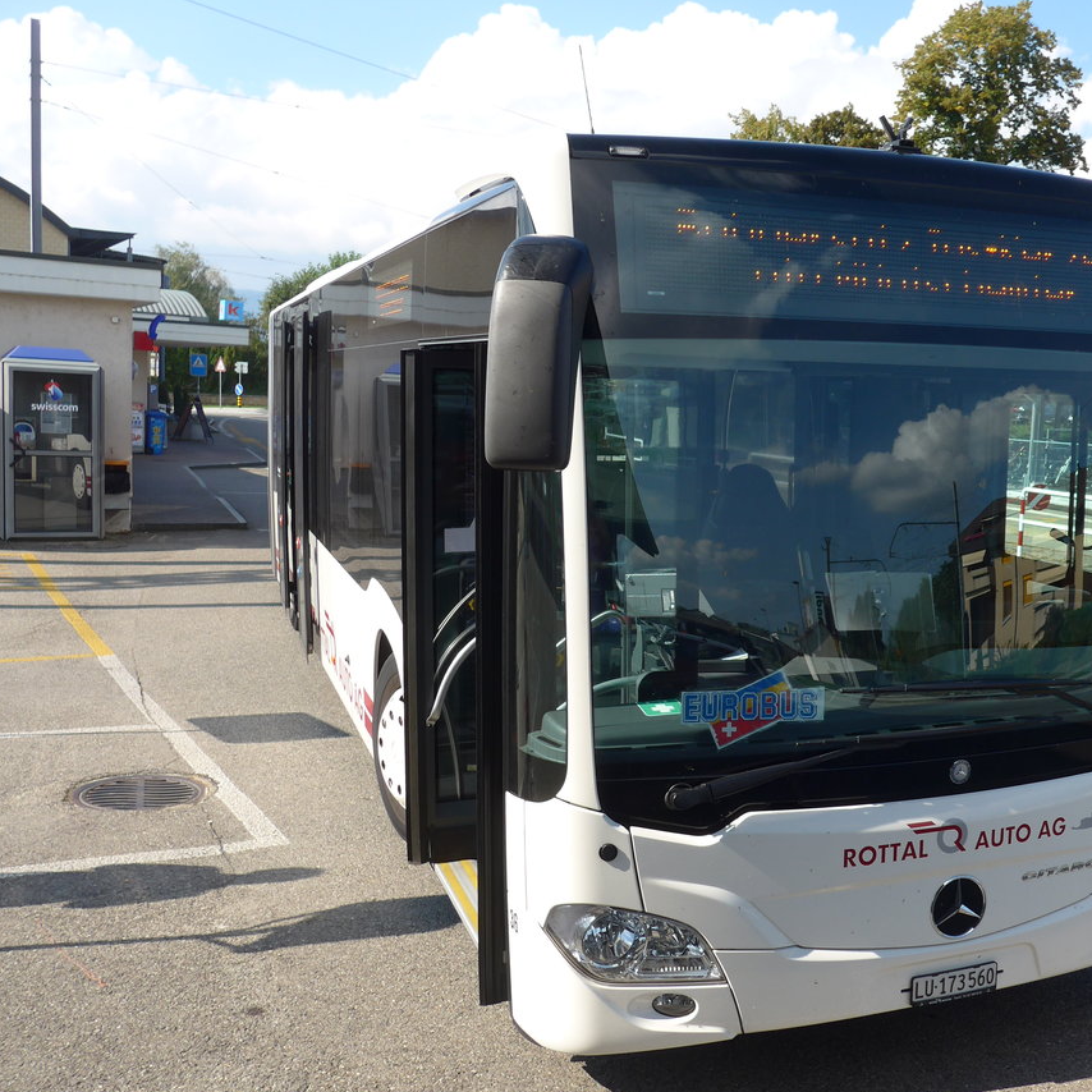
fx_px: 1285
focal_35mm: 36
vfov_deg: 46.0
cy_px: 572
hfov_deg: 45.1
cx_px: 758
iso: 80
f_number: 2.8
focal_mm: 6
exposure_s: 1/800
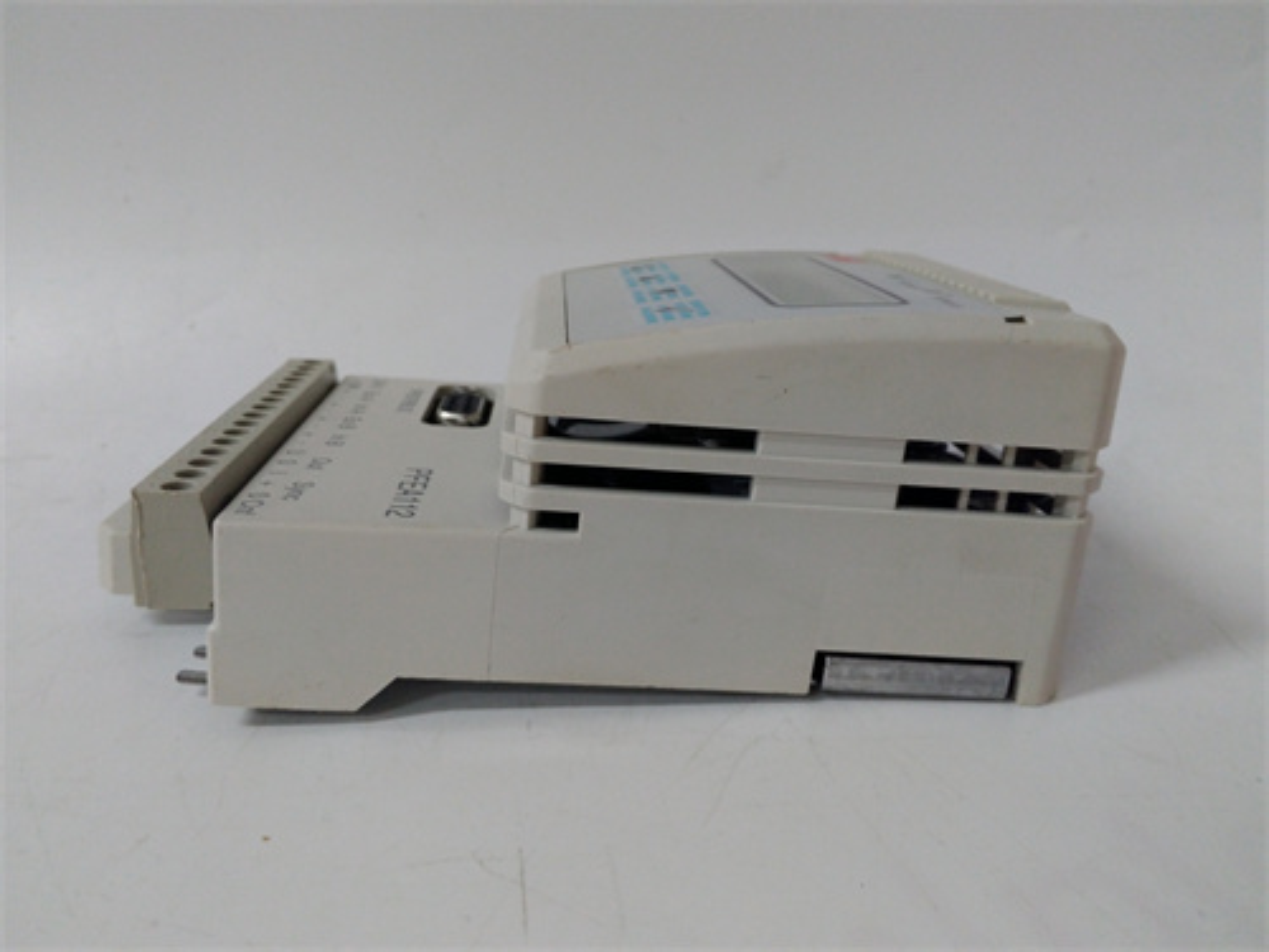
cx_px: 634
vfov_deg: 51.4
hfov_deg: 65.3
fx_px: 990
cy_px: 476
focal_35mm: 27
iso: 285
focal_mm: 3.79
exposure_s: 1/33
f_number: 2
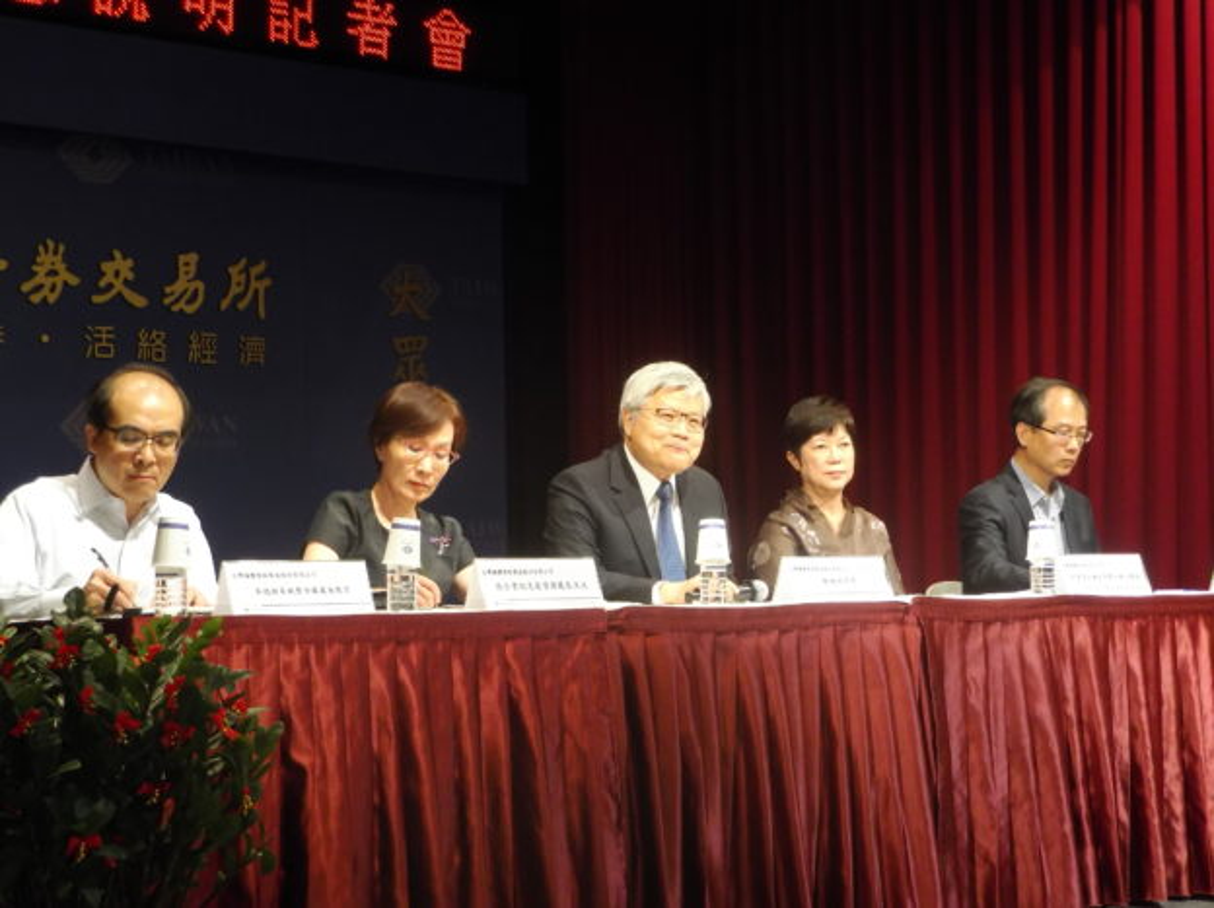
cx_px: 607
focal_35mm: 69
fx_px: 2418
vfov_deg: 21.3
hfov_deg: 28.2
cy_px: 454
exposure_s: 1/30
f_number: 4.9
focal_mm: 12.4
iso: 450
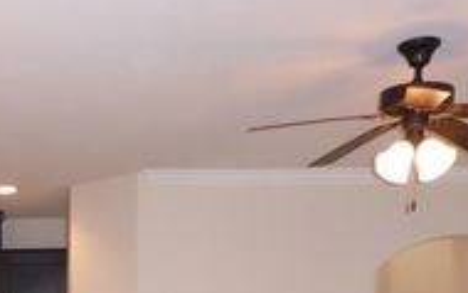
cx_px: 44
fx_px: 855
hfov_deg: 29.3
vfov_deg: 17.5
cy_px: 437
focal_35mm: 67
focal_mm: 4.3
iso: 640
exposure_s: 1/60
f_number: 3.3
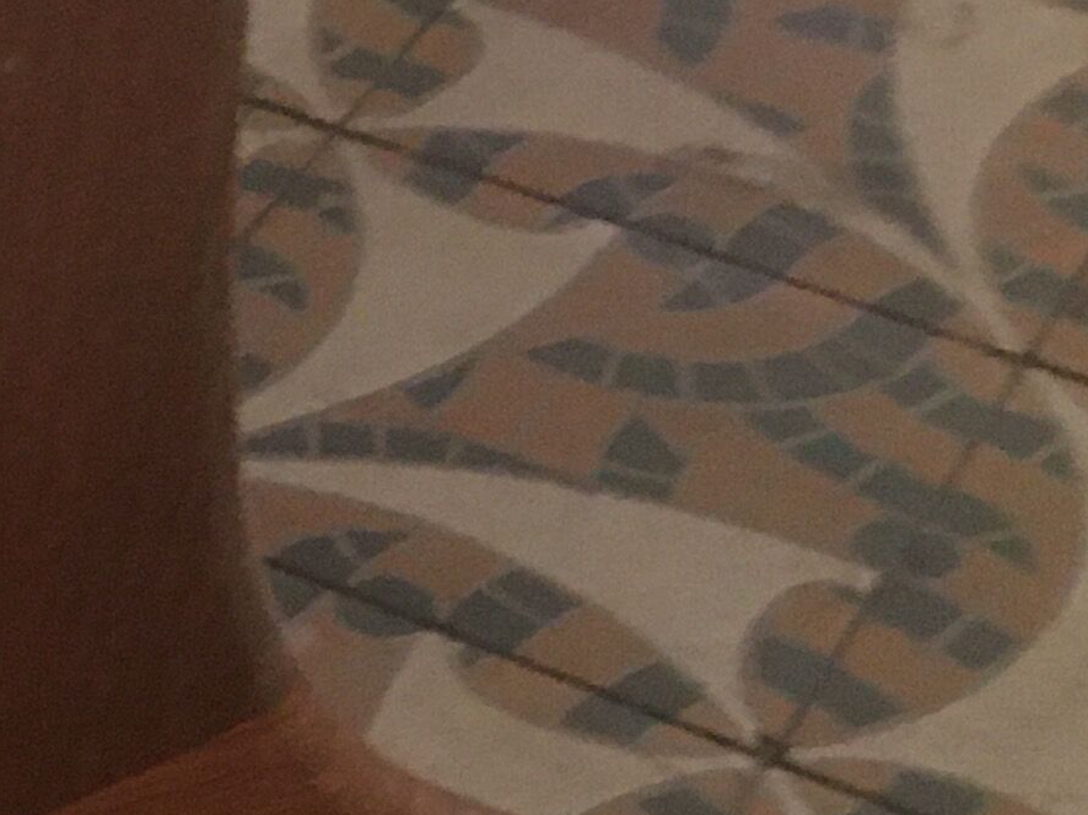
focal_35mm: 132
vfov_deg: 11.2
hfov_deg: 12.6
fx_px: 4148
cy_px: 480
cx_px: -1259
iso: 200
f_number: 2.2
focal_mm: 4.15
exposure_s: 1/20
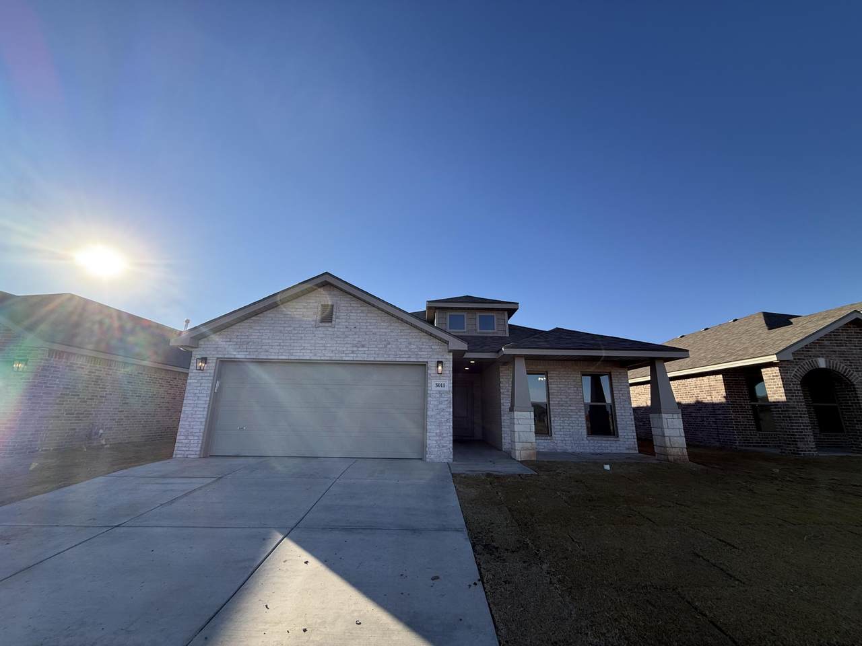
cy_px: 323
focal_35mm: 14
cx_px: 431
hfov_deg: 102.1
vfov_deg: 85.7
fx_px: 349
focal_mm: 2.22
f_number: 2.2
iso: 50
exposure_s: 1/1572
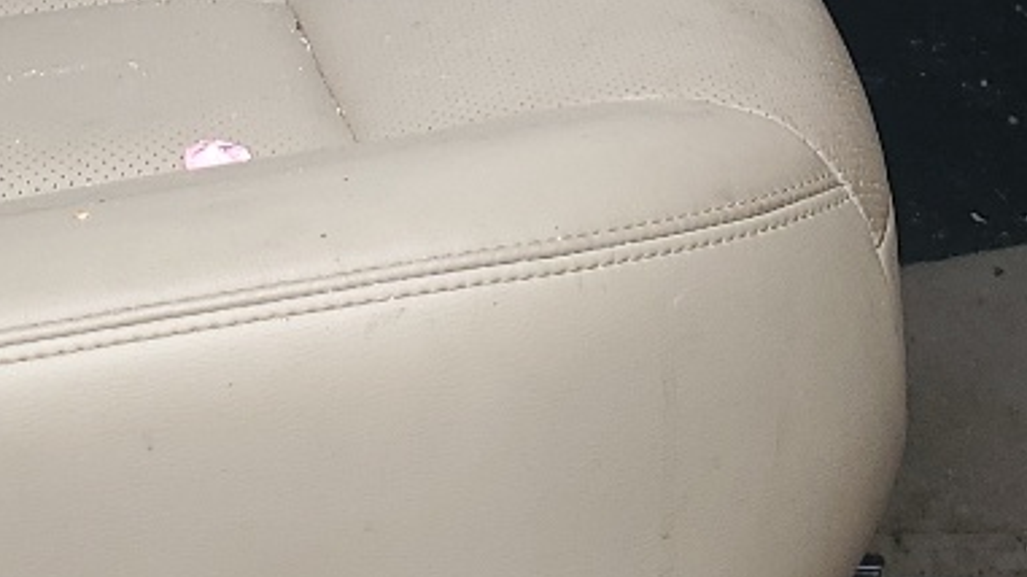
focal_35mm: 119
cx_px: 558
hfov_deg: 18.0
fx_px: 3239
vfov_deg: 9.3
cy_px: -720
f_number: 1.5
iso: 50
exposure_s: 1/345
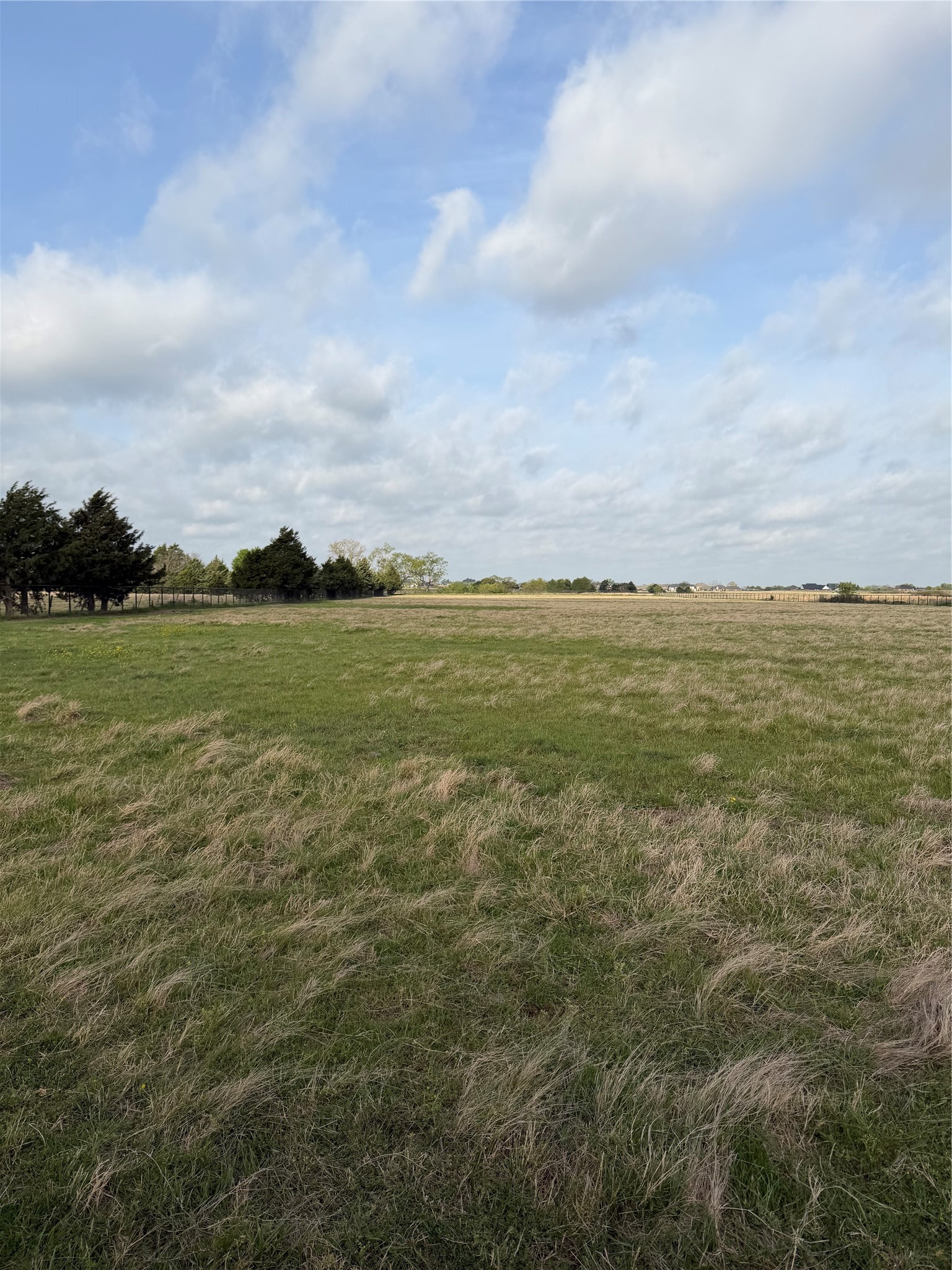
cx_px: 476
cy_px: 635
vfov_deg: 71.6
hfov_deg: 56.8
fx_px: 880
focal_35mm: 24
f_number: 1.78
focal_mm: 6.76
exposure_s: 1/5319
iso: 80
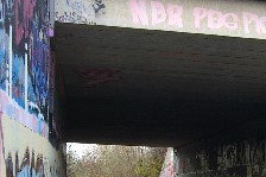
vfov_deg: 13.1
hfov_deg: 19.8
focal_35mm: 103
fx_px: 760
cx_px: 185
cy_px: 179
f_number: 2.8
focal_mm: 7.9
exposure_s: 1/125
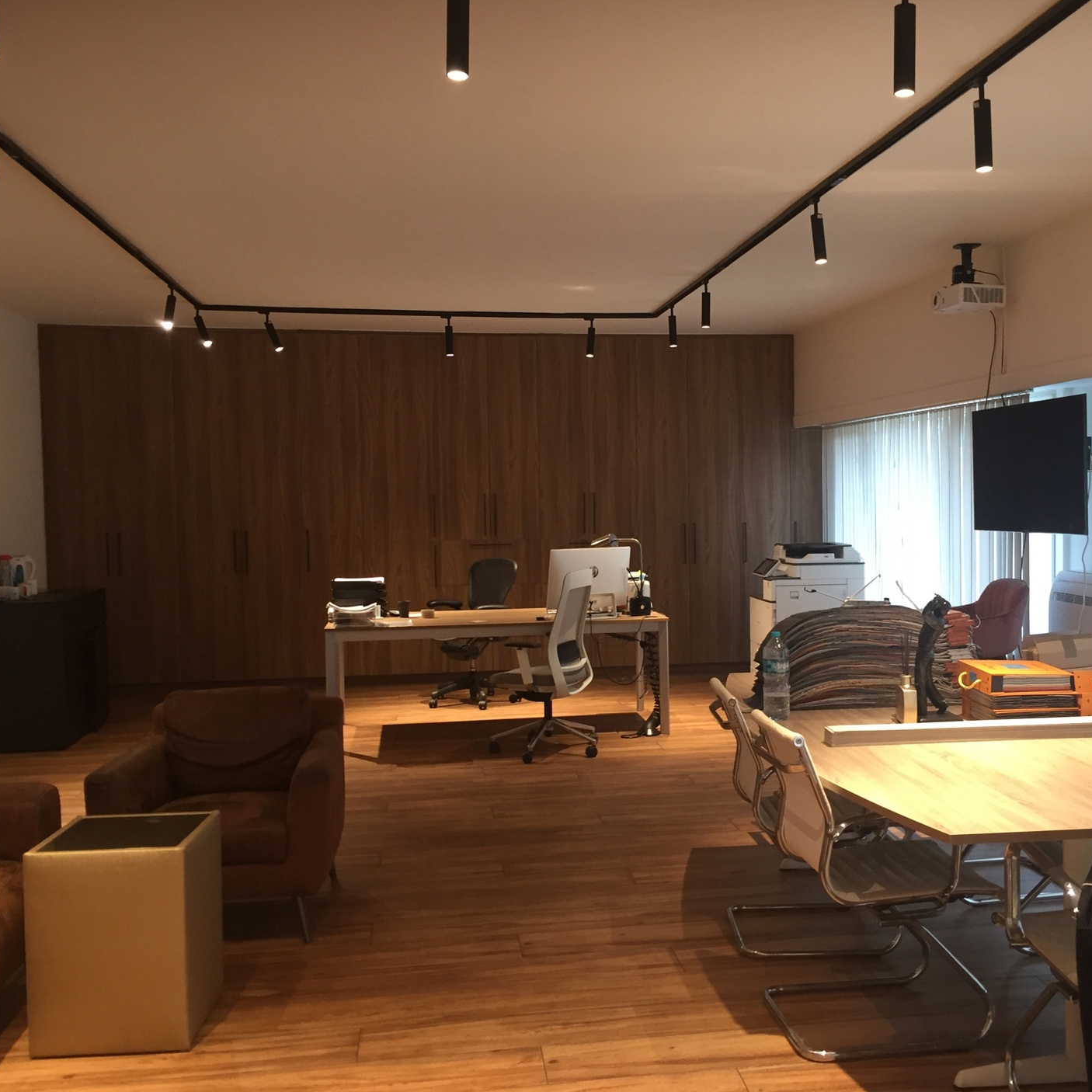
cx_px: 641
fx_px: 1249
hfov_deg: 47.0
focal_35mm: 35
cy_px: 539
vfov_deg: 47.2
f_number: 2.2
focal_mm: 4.15
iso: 125
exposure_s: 1/33
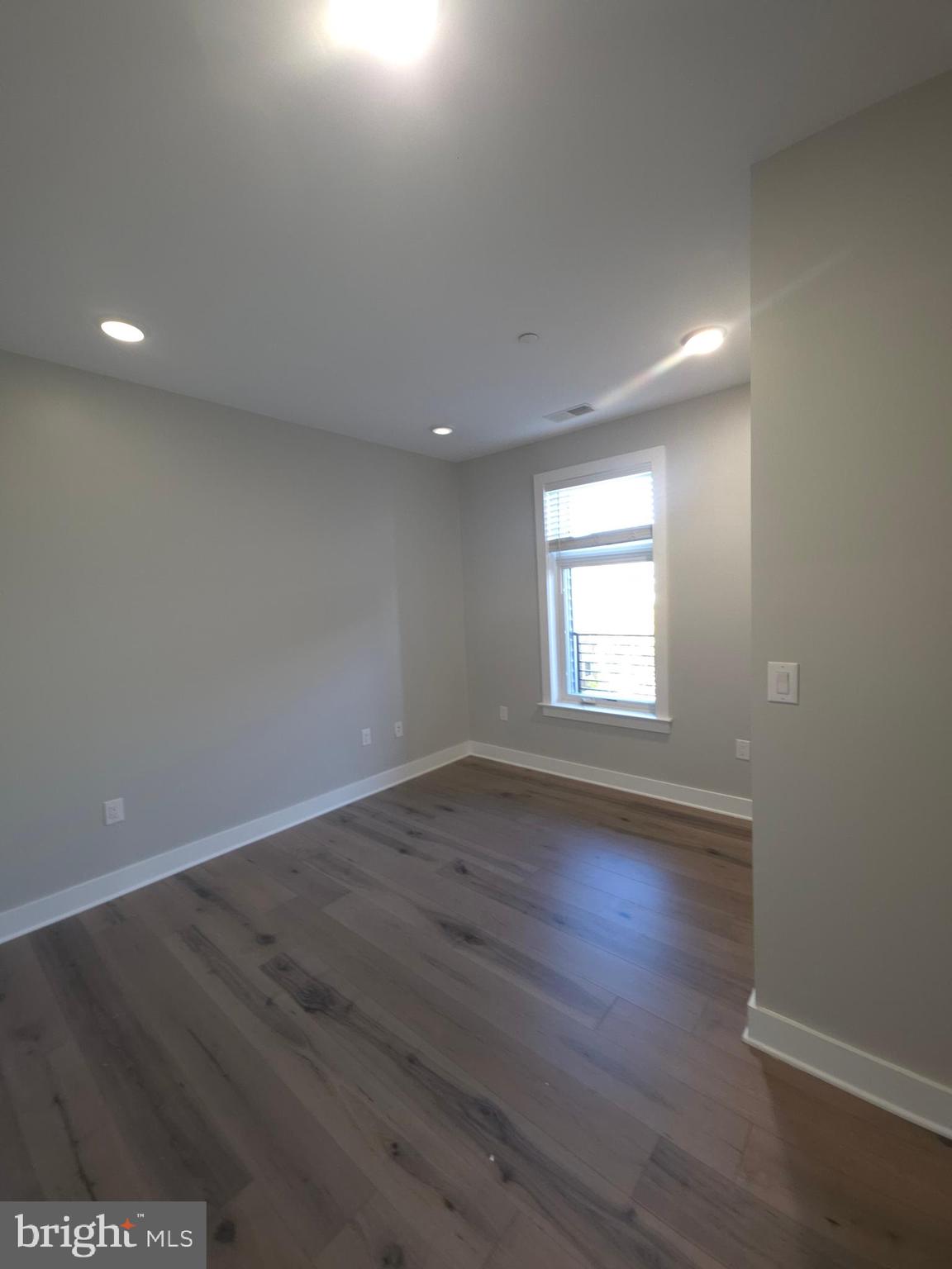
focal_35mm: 13
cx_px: 476
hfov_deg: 89.9
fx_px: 477
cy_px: 634
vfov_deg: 106.2
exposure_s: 1/30
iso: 125
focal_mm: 2.2
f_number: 1.9
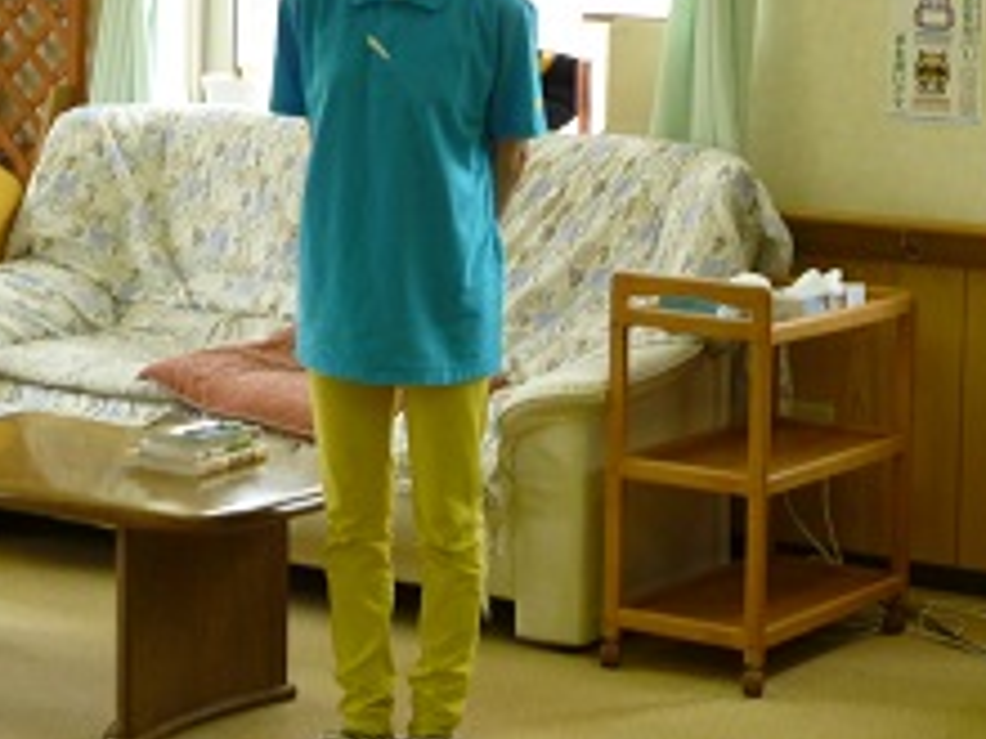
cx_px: 802
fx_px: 2962
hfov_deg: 18.7
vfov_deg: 14.1
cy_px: 107
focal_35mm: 104
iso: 250
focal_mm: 9.5
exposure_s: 1/50
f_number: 4.2
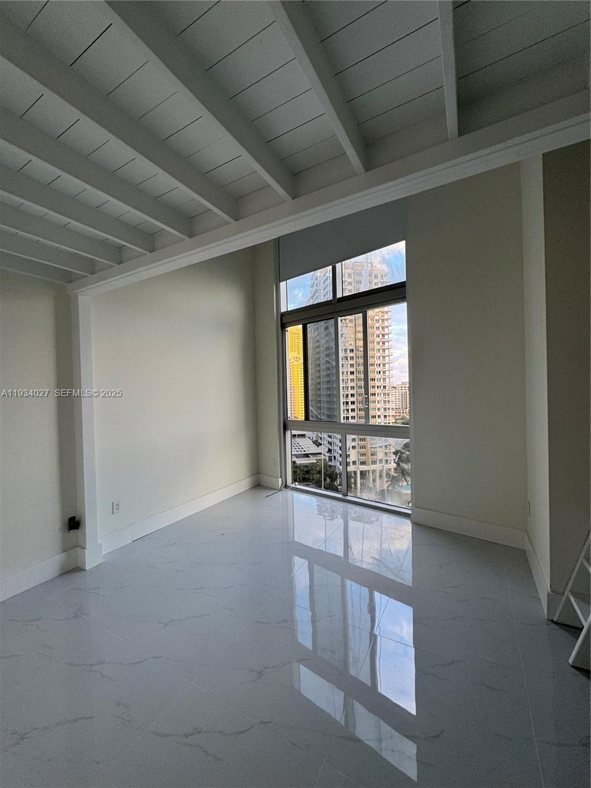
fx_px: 319
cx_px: 296
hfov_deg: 85.7
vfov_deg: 102.1
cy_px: 394
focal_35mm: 14
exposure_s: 1/99
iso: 100
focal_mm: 2.22
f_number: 2.2
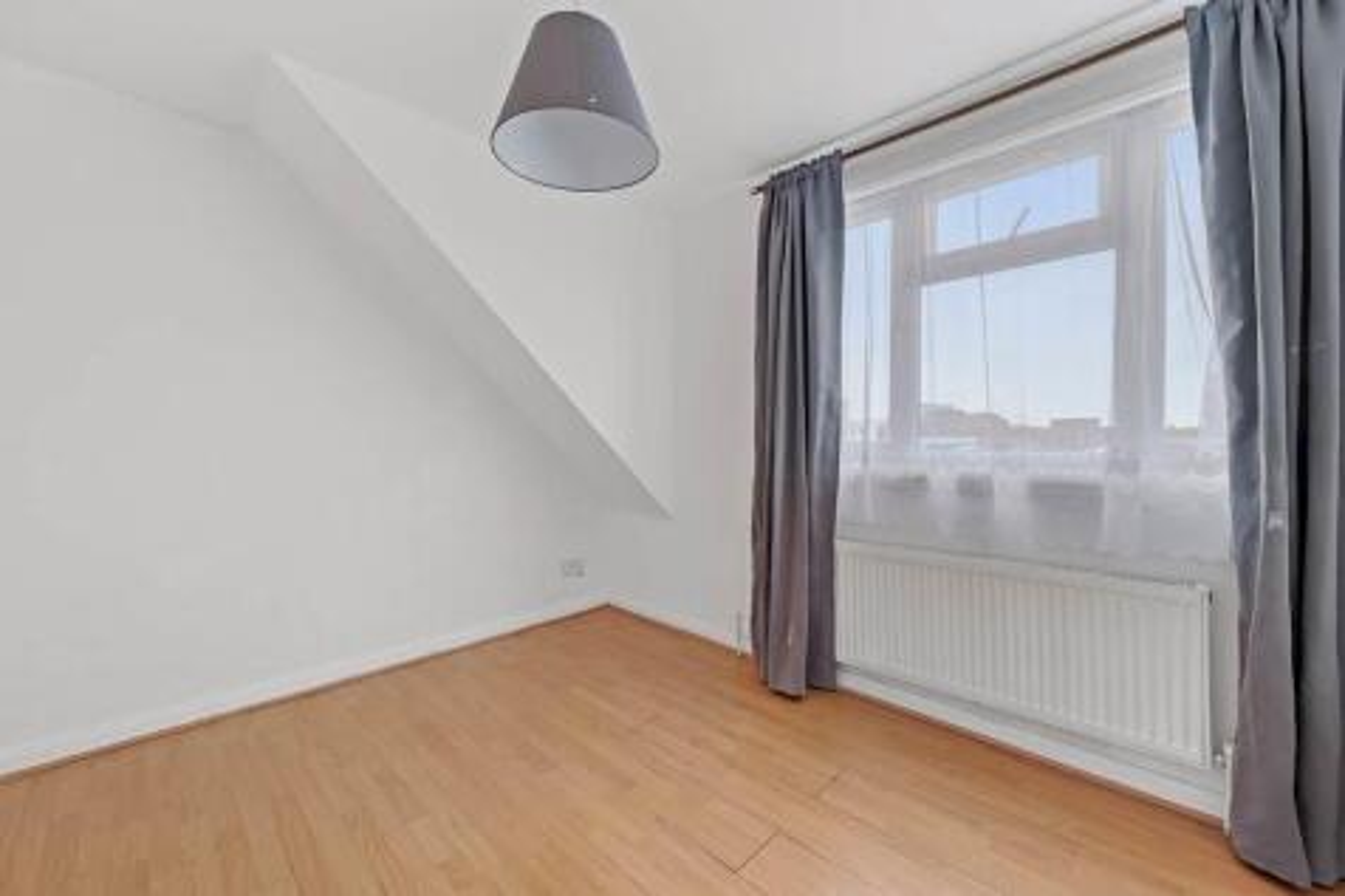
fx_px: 523
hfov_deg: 104.3
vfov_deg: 81.2
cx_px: 672
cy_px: 448
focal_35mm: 14
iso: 250
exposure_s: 5
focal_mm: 14
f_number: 8
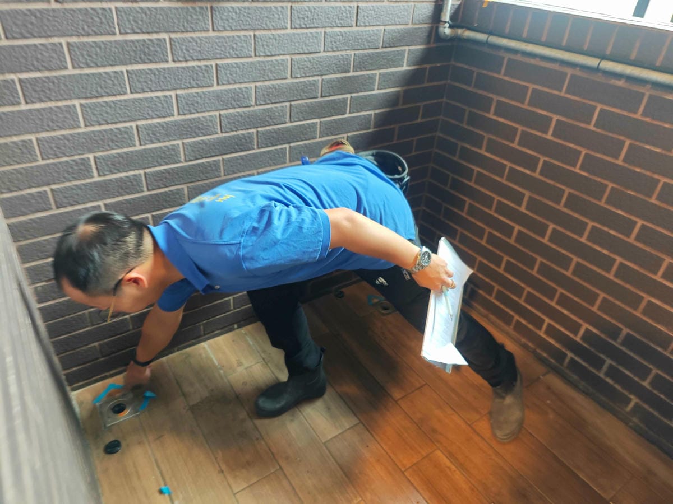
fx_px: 447
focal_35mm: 23
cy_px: 252
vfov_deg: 58.9
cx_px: 336
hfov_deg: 73.9
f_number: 1.63
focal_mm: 8.72
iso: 400
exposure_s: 1/24
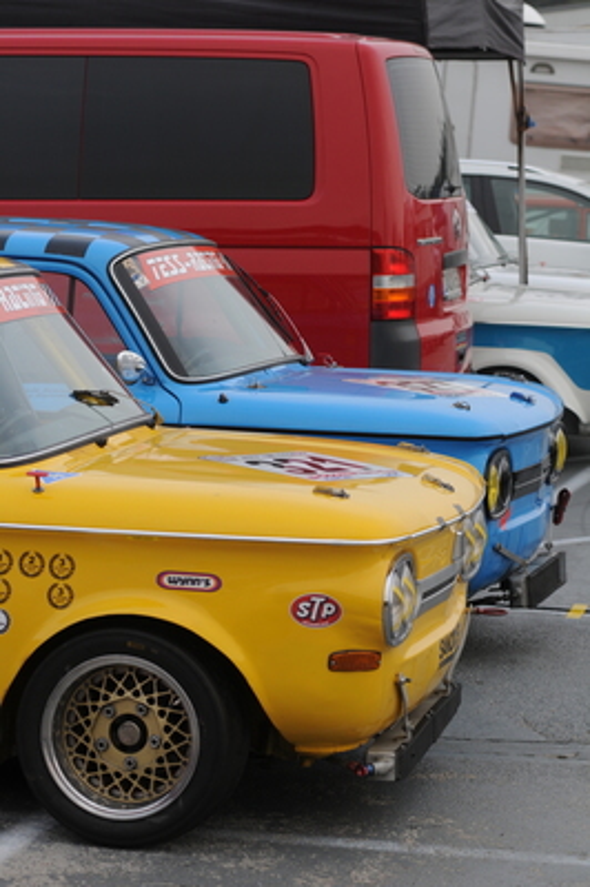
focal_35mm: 120
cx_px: 295
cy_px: 444
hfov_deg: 11.4
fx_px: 2955
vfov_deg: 17.1
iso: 200
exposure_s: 1/500
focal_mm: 80
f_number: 4.5
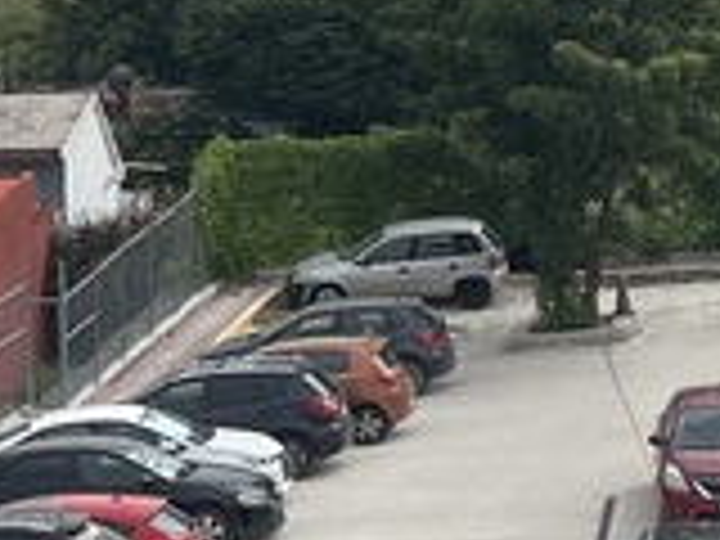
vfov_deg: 7.6
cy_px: 522
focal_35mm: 195
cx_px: -504
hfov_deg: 9.7
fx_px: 4056
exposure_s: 1/5556
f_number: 1.6
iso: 50
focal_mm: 4.2
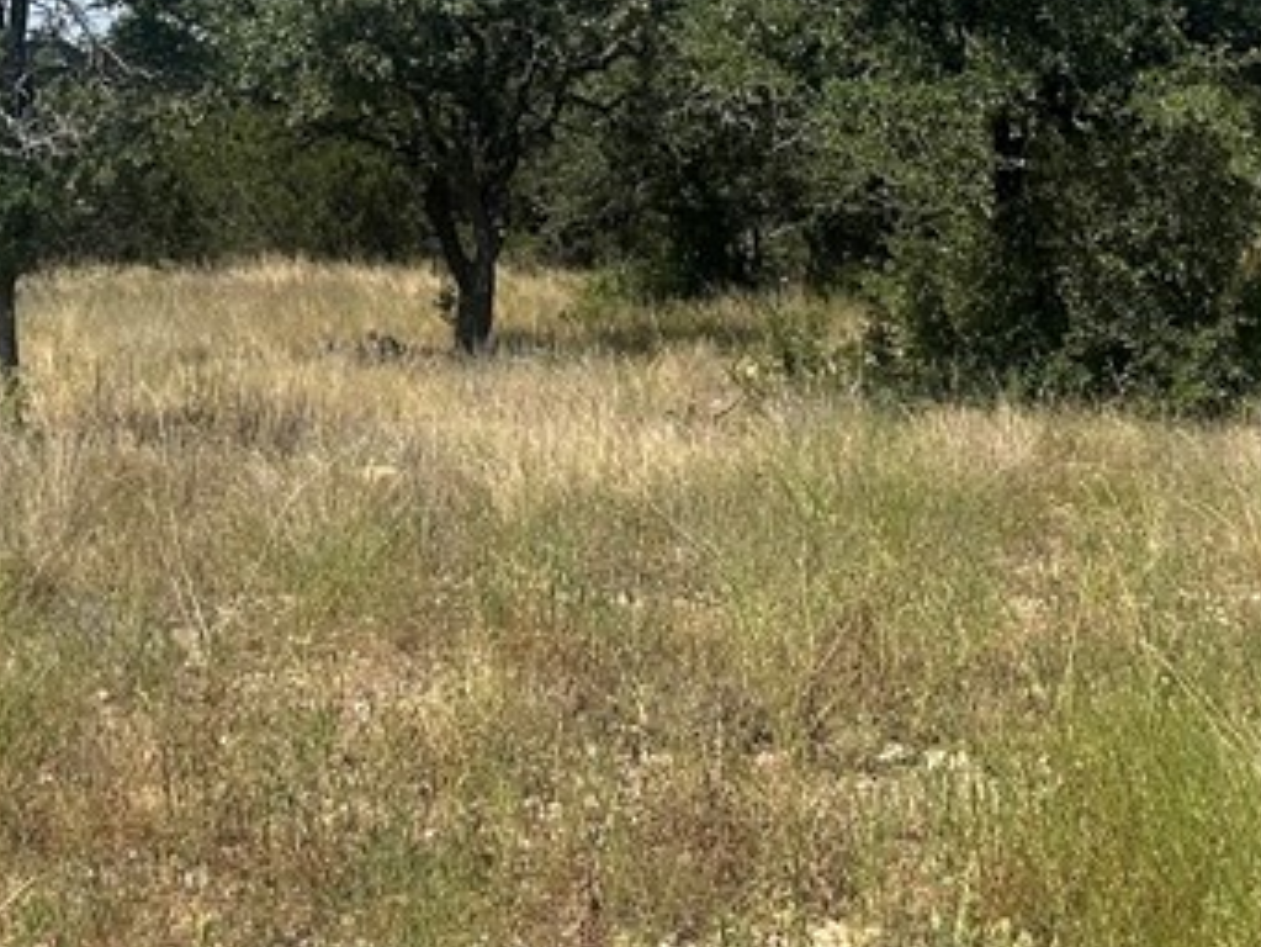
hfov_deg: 25.0
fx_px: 2842
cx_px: 533
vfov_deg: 18.2
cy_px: -118
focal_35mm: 78
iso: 50
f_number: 1.5
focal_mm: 5.7
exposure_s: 1/4630
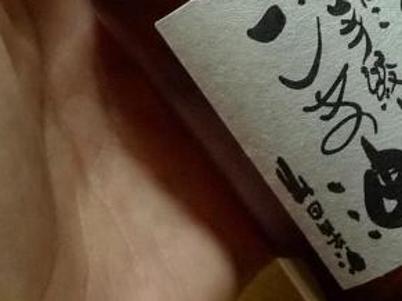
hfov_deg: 19.7
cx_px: 301
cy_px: -79
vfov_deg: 14.4
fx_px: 1149
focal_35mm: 99
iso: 400
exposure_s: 1/20
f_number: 3.2
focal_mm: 5.1
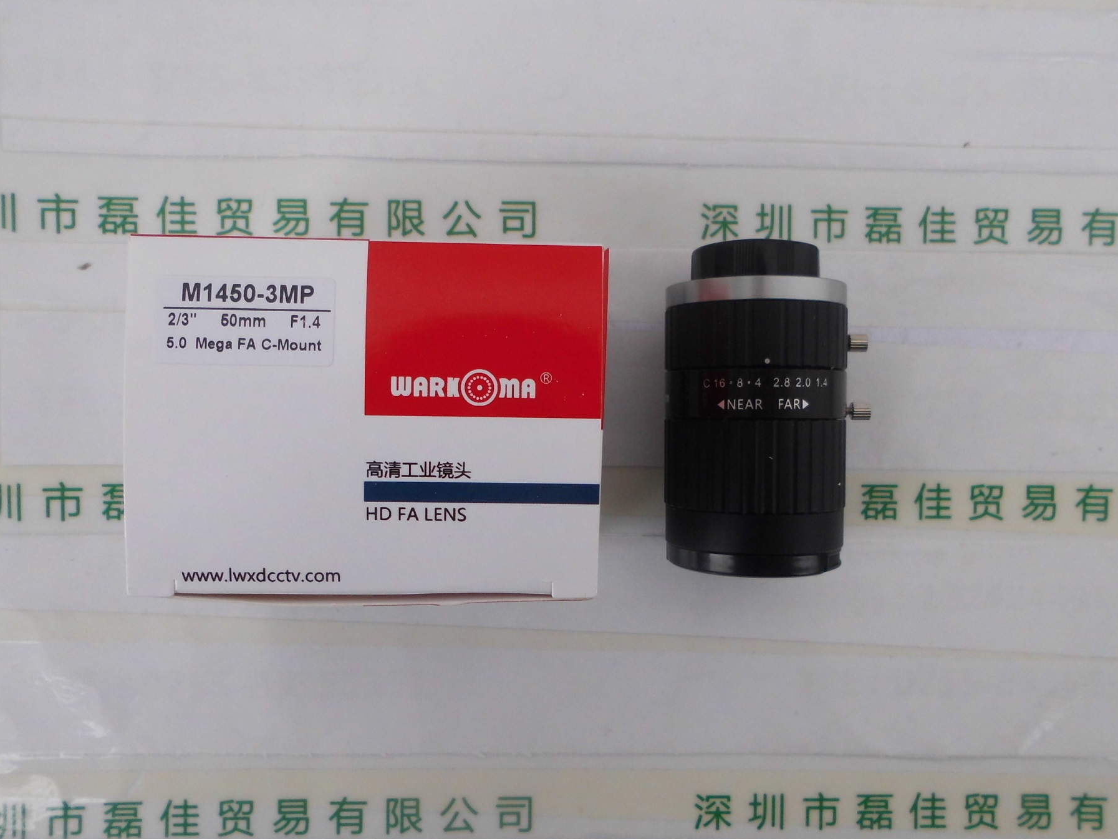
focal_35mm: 29
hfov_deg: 61.6
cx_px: 572
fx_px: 937
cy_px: 442
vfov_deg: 48.2
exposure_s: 1/279
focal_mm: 4.6
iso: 100
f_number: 3.2
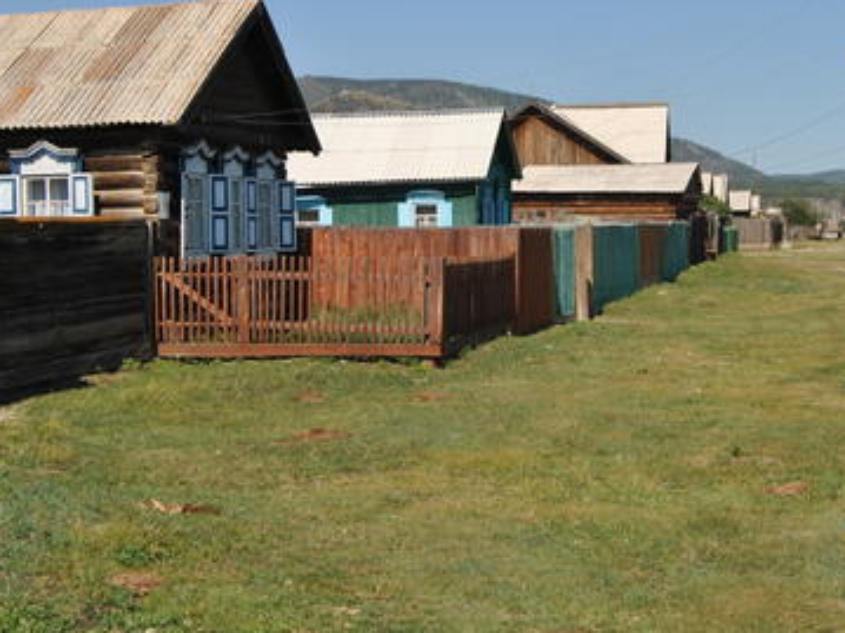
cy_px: 158
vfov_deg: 21.7
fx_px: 1635
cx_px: 537
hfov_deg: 28.9
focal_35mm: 67
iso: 100
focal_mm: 26
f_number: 7.1
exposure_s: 1/400
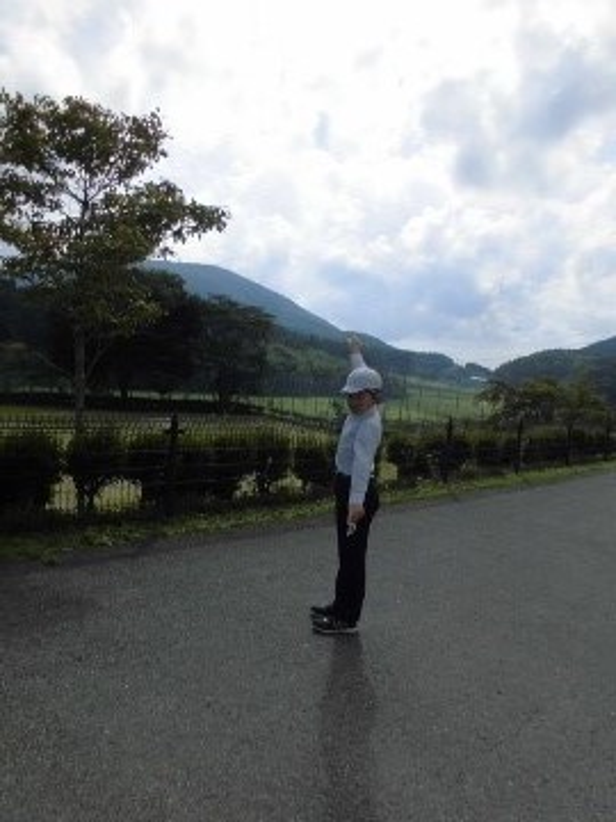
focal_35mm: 26
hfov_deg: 53.1
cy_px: 411
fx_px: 617
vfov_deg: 67.3
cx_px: 308
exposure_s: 1/160
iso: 100
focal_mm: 4.6
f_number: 11.3
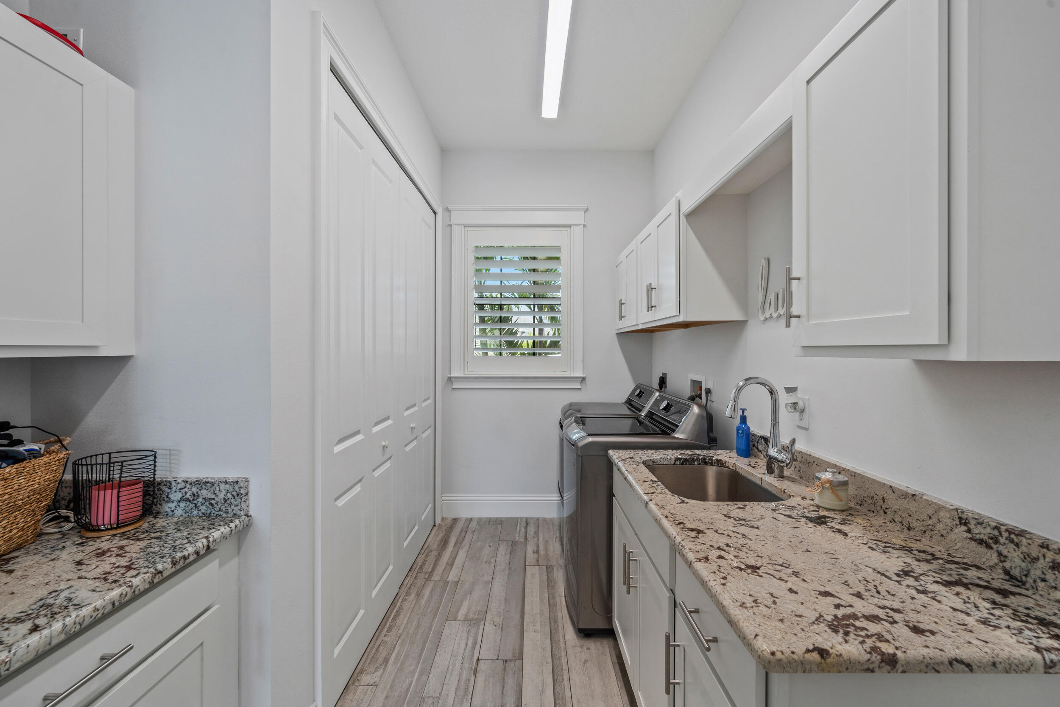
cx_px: 530
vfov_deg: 81.2
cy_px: 354
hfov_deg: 104.3
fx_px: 412
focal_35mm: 14
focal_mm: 14
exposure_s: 1/15
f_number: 9
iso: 250
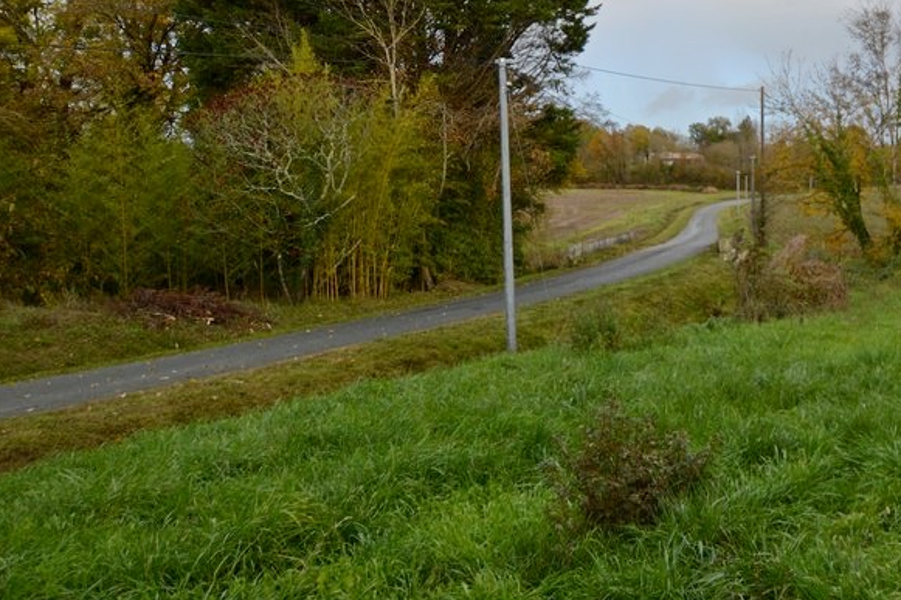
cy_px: 194
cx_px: 847
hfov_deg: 51.5
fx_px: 776
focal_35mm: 31
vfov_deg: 41.7
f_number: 6.3
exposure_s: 1/160
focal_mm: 10
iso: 100
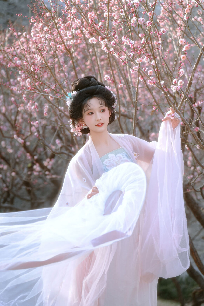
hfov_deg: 19.5
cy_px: 153
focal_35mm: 70
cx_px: 102
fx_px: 595
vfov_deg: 28.8
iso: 500
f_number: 2.8
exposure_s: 1/640
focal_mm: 70
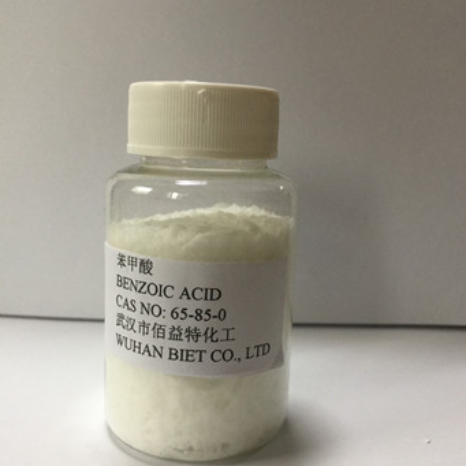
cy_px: 251
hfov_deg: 47.2
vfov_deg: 47.2
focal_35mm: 35
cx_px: 234
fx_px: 533
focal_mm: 4.15
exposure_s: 1/33
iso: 64
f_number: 2.2
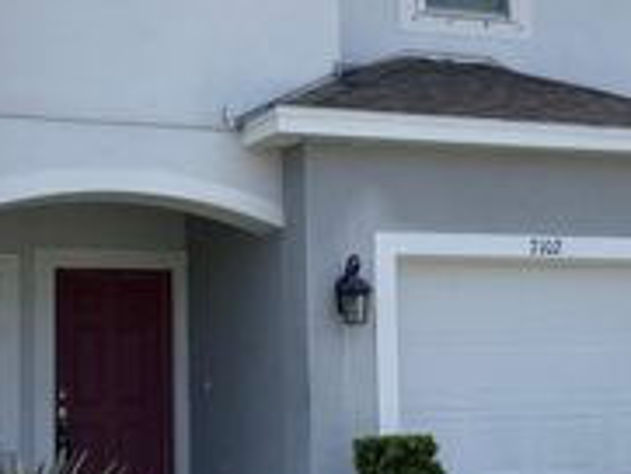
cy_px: 284
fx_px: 1459
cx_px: 359
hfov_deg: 24.4
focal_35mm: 80
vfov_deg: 18.4
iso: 16
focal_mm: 3
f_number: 1.8
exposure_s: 1/1412
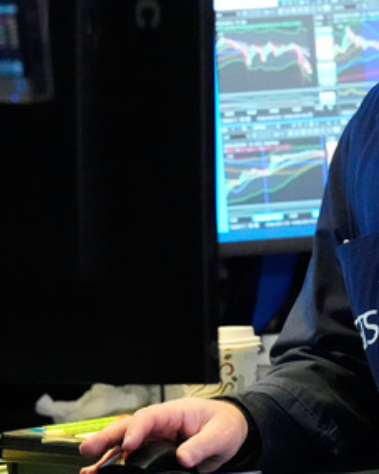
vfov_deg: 2.9
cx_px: 123
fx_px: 9464
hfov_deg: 2.3
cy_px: 56
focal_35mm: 675
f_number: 2.8
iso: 12800
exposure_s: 1/500
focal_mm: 200
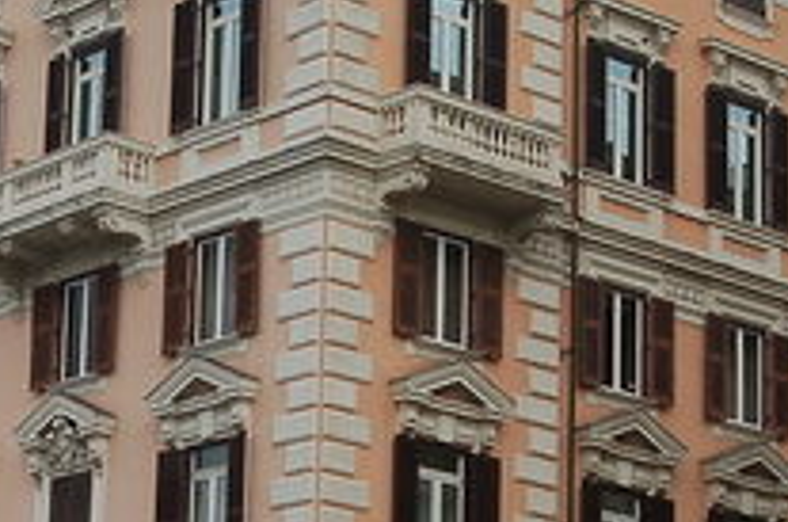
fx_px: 2664
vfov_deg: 11.0
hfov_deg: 16.7
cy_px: 589
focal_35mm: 122
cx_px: 156
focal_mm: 28
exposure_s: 1/250
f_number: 8
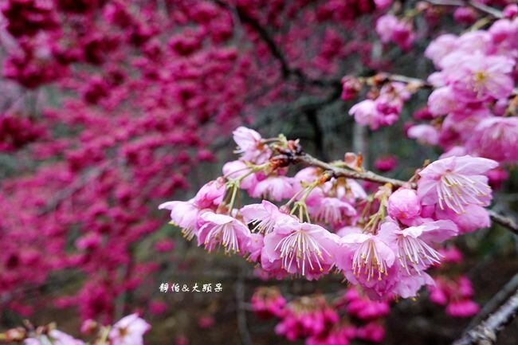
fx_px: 345
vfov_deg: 53.1
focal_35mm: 24
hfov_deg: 73.8
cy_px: 172
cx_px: 259
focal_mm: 9
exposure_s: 1/125
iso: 125
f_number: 2.8
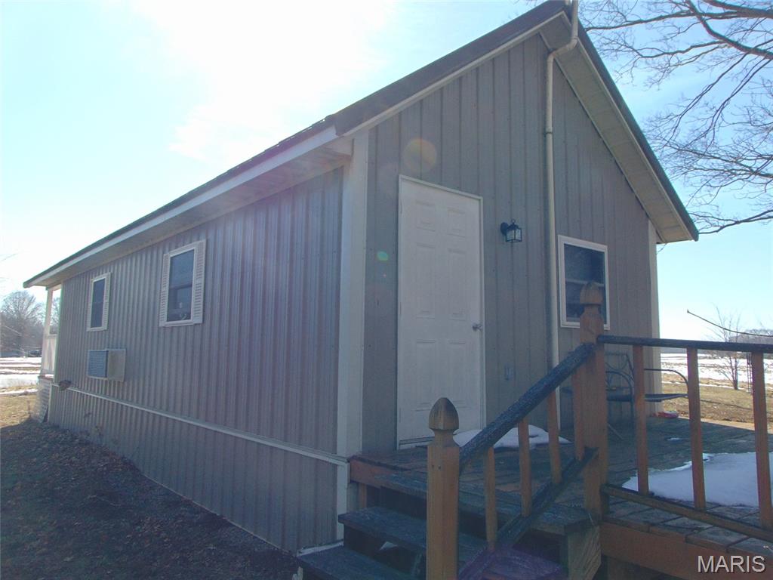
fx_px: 558
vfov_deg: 54.9
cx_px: 386
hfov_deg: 69.4
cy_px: 290
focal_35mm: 25
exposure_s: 1/500
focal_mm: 4.5
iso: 100
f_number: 3
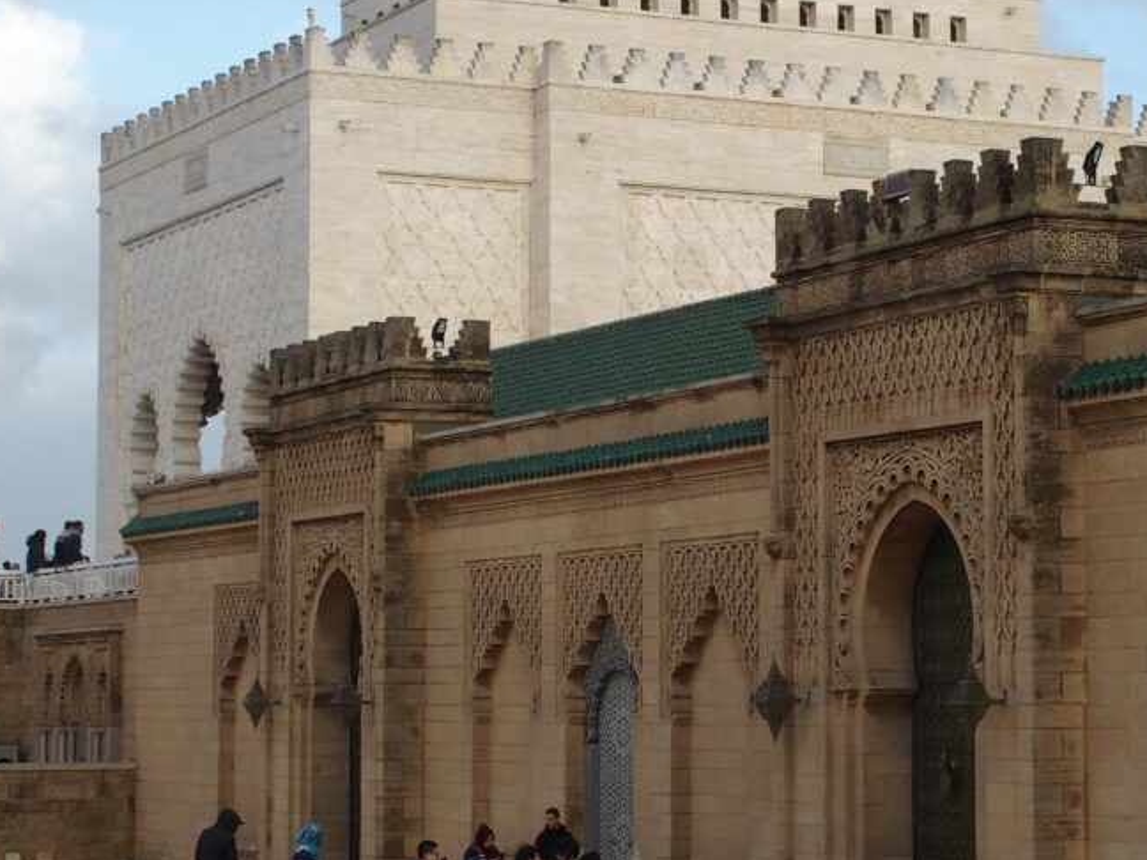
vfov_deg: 15.1
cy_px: 416
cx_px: 713
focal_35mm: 98
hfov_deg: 20.0
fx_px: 3247
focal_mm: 13.2
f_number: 4
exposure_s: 1/400
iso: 100
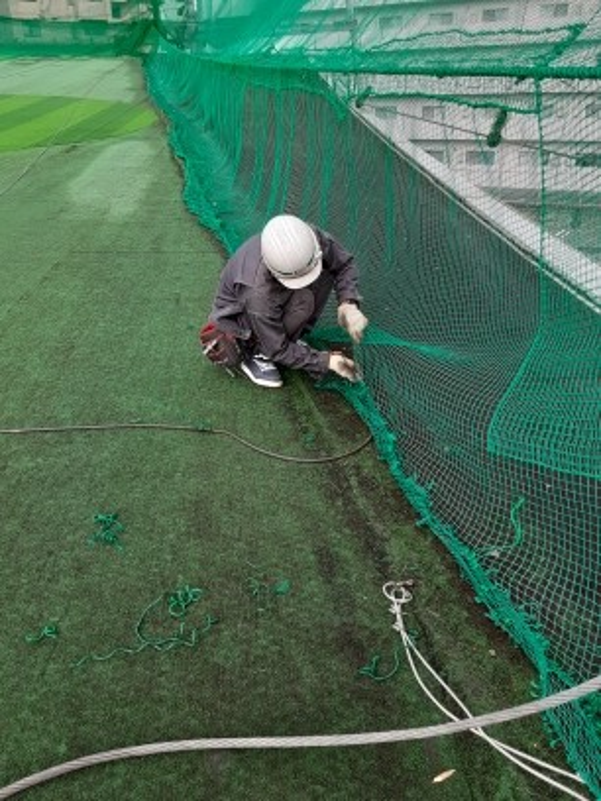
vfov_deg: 65.3
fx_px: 625
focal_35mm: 27
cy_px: 400
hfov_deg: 51.4
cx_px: 300
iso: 40
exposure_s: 1/115
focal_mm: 2.91
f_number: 1.9
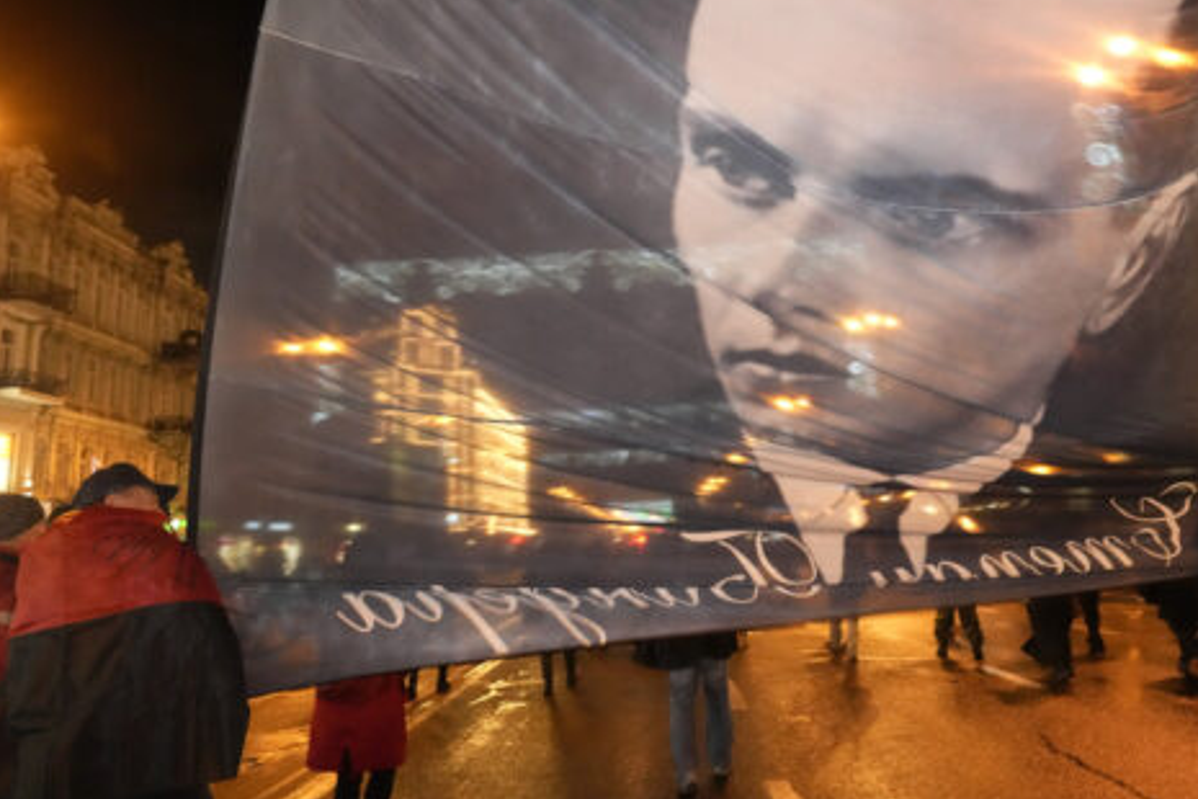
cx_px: 680
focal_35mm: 31
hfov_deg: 60.1
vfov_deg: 42.1
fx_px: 1032
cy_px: 309
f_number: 5.6
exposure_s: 1/50
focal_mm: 24
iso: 10000
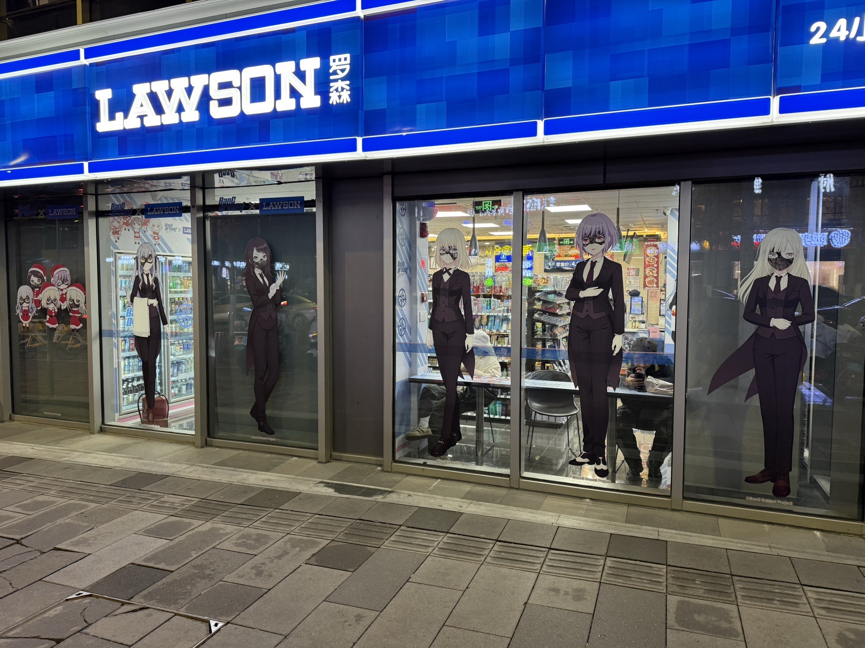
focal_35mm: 24
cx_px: 432
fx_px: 600
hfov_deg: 71.6
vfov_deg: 56.8
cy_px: 324
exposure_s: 1/50
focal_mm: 6.76
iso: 160
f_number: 1.78
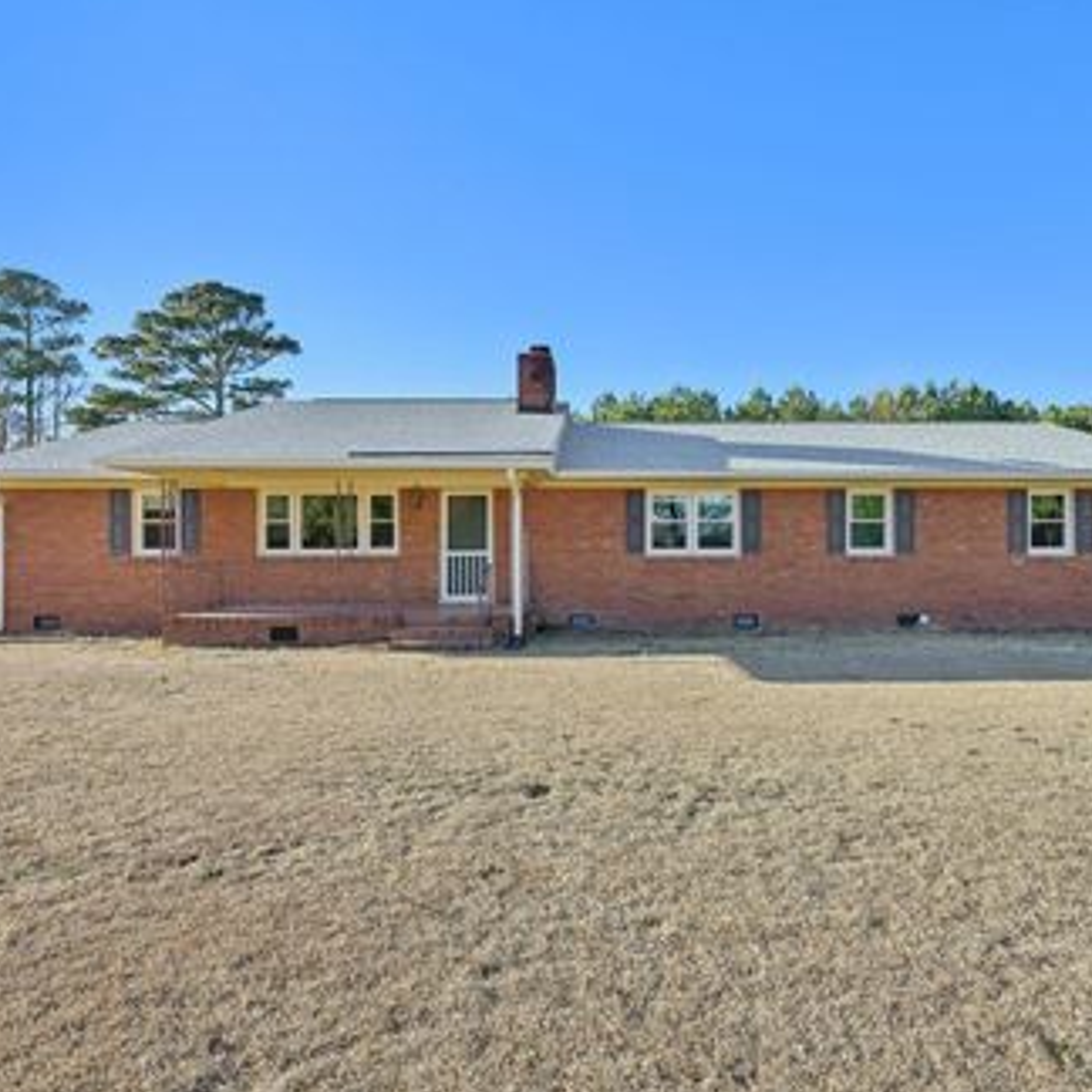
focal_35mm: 21
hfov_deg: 71.9
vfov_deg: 72.1
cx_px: 607
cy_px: 544
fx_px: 749
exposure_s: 1/250
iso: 100
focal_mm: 16
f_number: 8
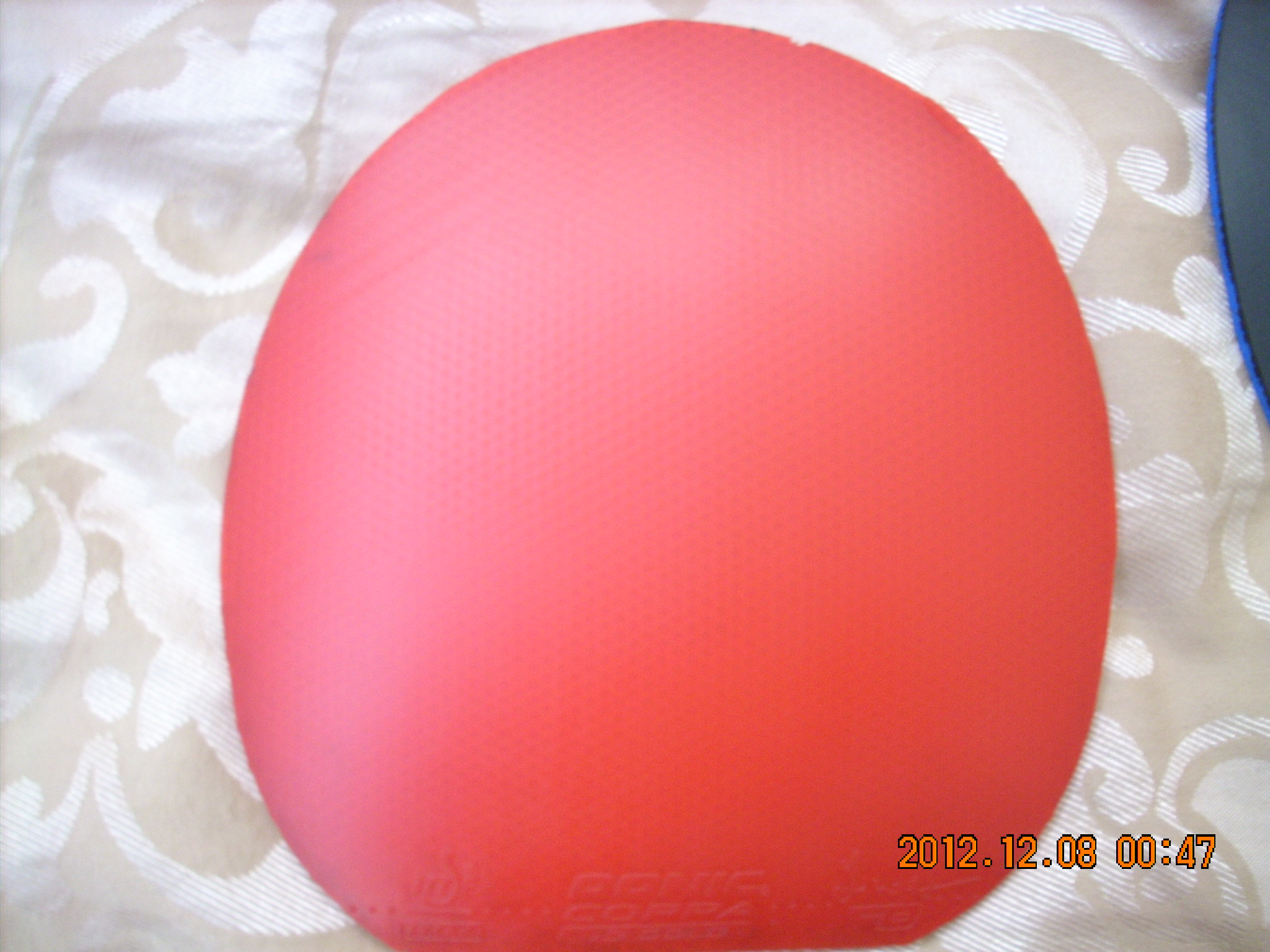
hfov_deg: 50.1
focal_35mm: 37
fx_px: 1357
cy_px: 476
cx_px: 635
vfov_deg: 38.7
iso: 200
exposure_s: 1/4.8
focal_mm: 6.2
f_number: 2.8
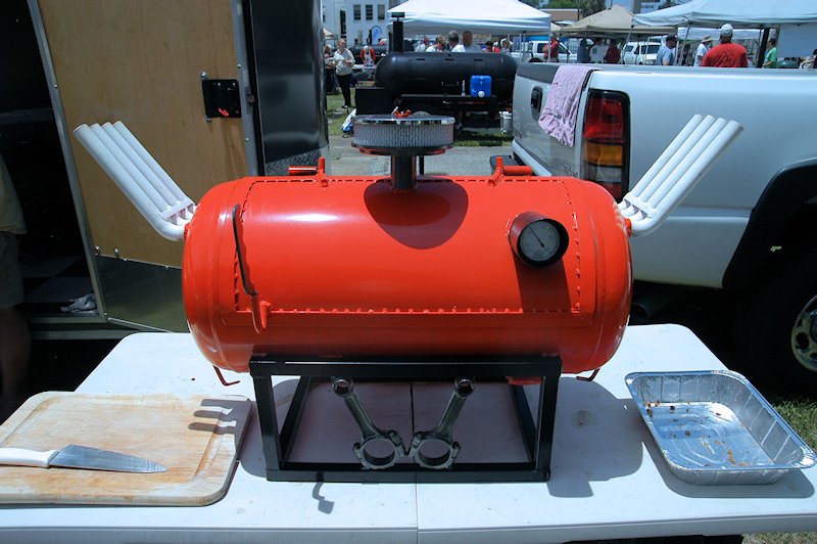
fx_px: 1088
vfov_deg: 28.0
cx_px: 408
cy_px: 272
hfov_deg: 41.1
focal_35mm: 48
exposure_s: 1/320
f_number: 9.5
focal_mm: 32
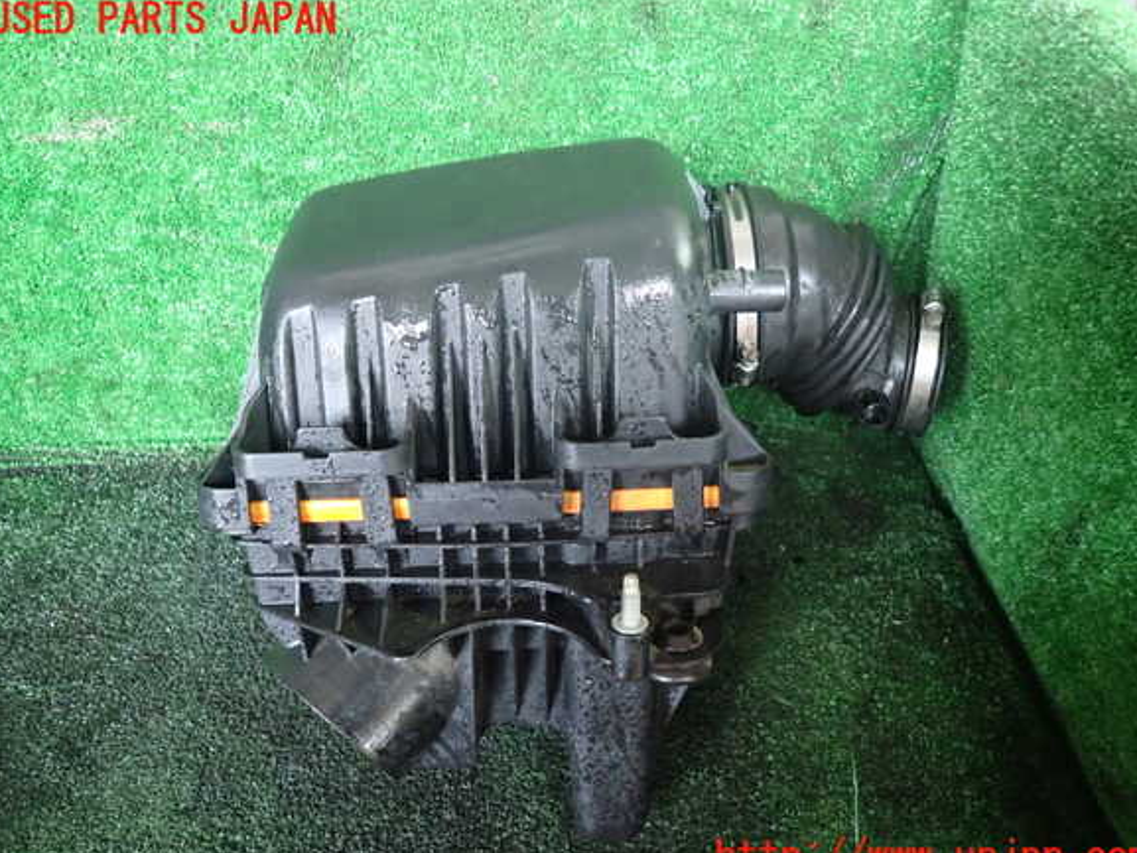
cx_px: 569
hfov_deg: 67.3
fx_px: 854
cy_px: 439
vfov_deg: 53.1
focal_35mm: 26
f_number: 2
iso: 800
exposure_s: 1/30
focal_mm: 4.5
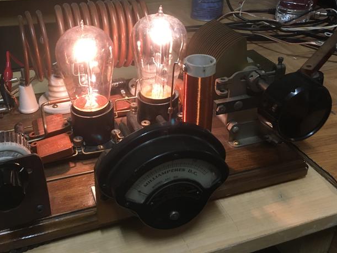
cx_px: 128
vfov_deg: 37.4
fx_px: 370
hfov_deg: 48.6
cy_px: 88
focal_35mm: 38
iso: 125
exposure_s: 1/30
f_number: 2.2
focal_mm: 4.15
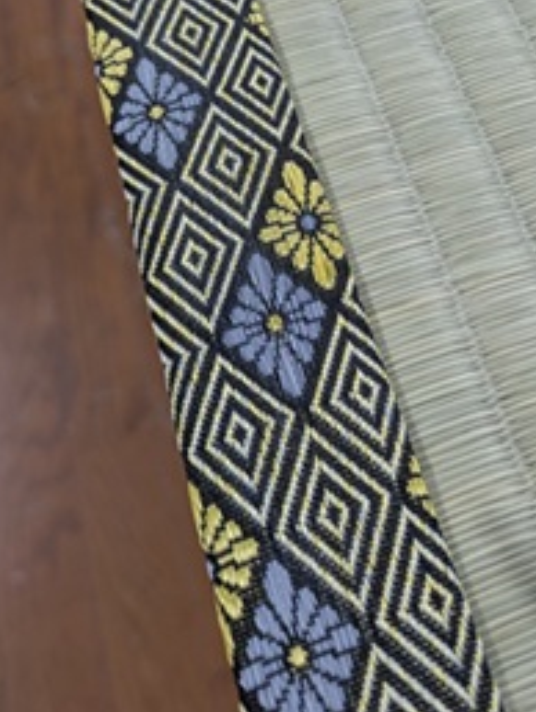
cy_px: 79
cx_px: 533
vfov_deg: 32.2
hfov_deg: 24.5
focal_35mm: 57
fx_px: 1175
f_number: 1.89
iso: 145
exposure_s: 1/60
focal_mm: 5.43
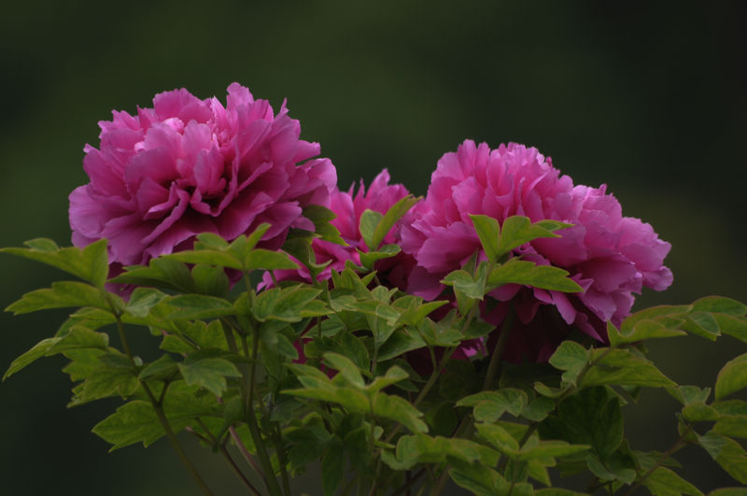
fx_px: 9324
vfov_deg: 3.0
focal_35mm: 450
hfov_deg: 4.6
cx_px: 374
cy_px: 248
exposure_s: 1/400
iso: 250
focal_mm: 300
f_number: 5.6
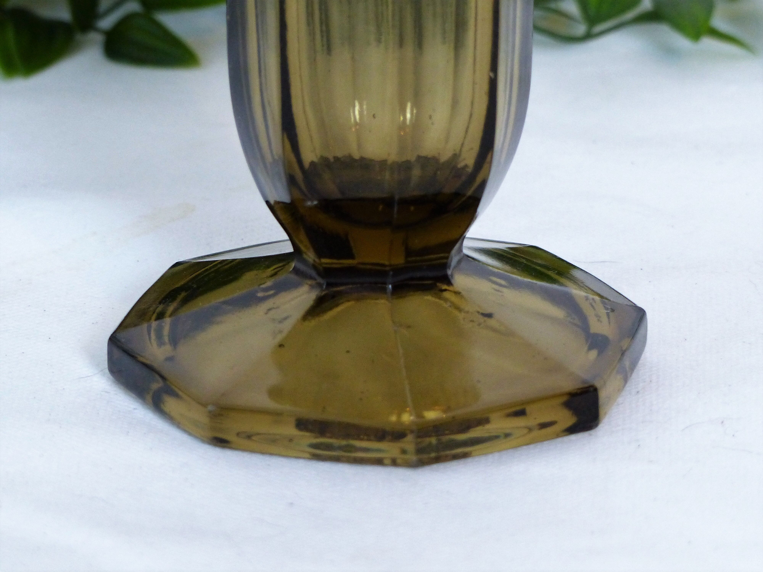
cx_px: 382
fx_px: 6502
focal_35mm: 295
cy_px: 286
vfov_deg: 5.0
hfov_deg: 6.7
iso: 400
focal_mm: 48.3
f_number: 2.8
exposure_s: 1/30
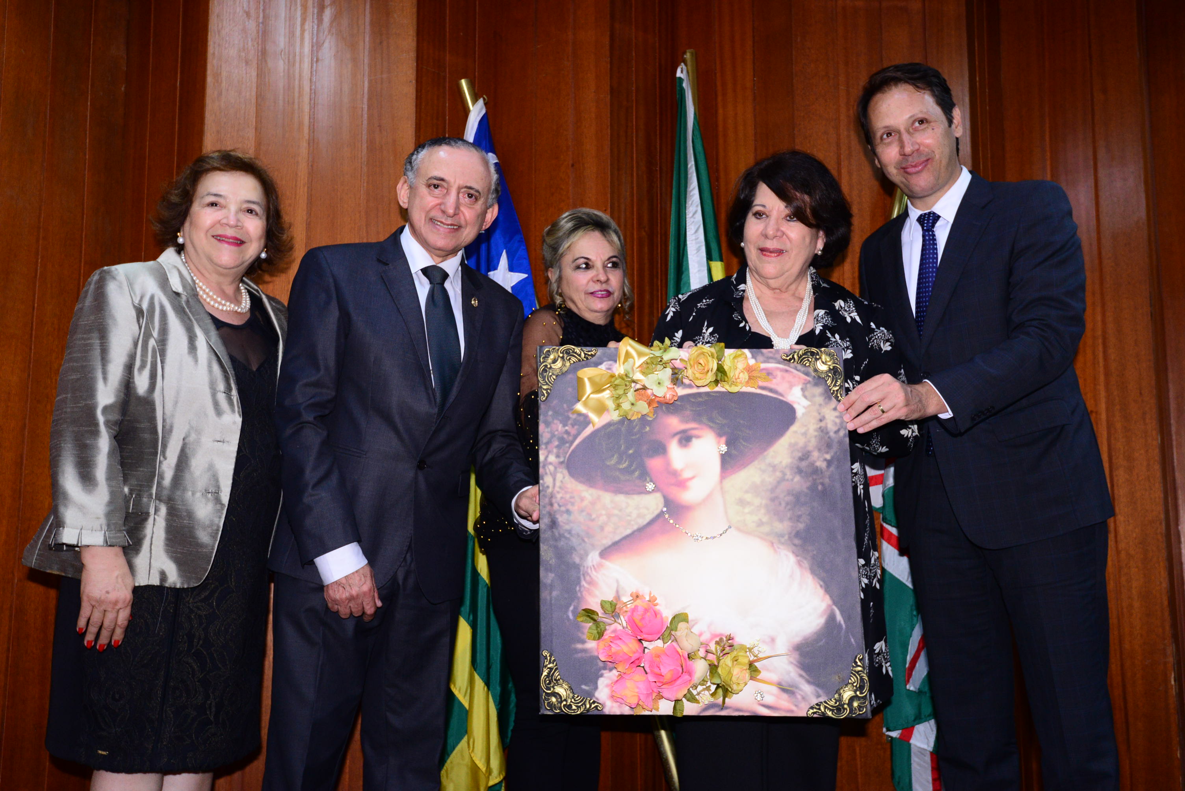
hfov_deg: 54.4
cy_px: 396
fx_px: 1152
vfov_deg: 37.9
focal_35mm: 35
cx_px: 592
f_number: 6.3
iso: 2500
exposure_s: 1/125
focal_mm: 35
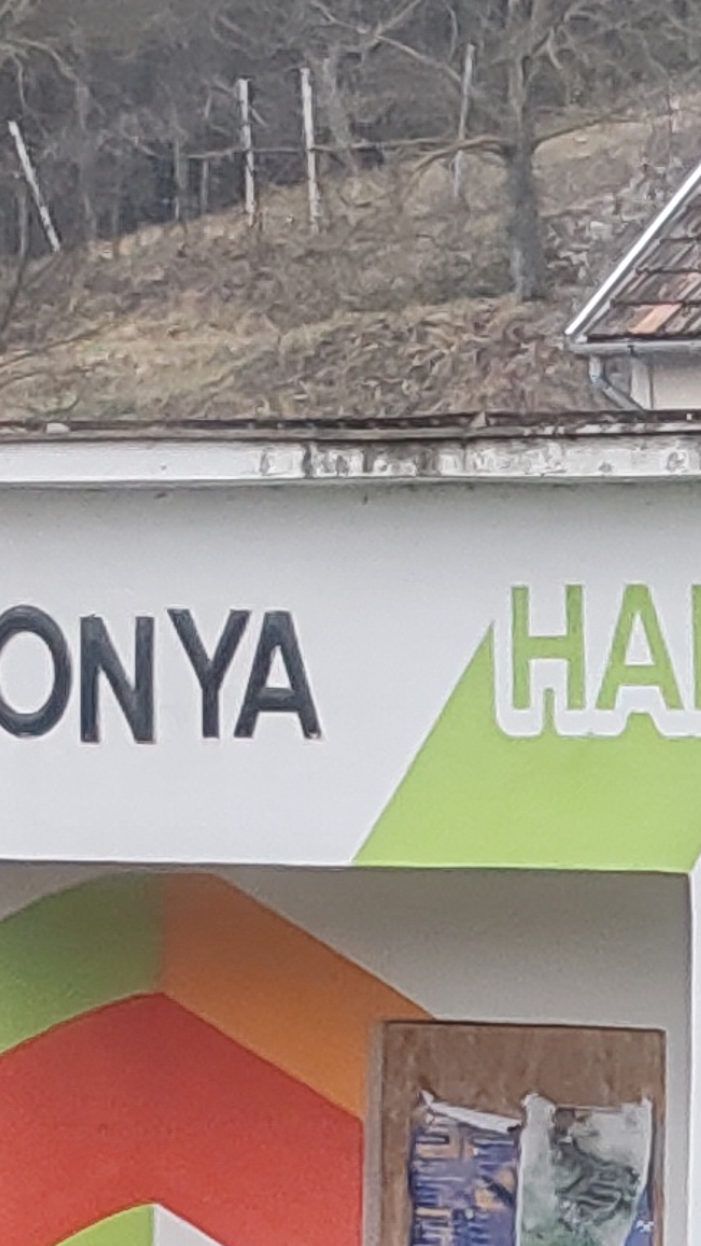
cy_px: 1348
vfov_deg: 7.8
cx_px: 1768
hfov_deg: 4.3
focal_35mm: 276
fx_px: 9122
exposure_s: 1/100
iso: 400
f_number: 1.9
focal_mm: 6.12
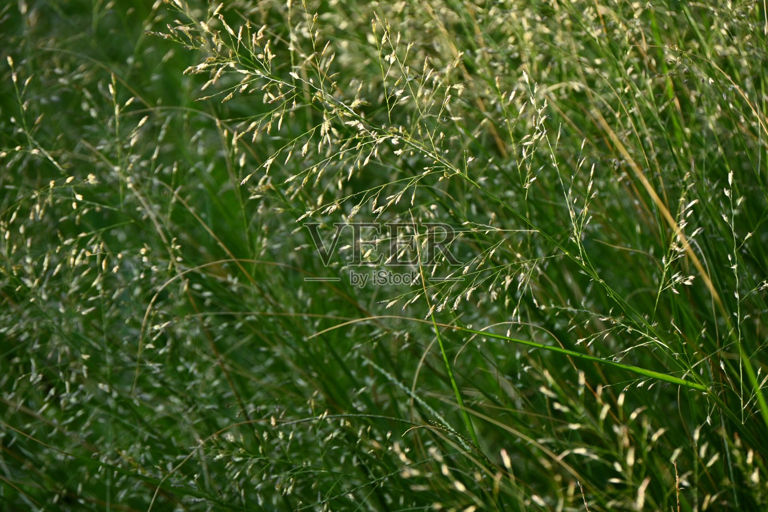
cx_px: 384
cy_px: 256
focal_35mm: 300
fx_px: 6400
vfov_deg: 4.6
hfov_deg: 6.9
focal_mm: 200
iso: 400
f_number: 7.1
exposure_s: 1/400
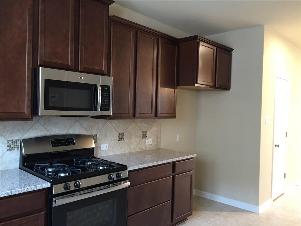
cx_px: 150
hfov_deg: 61.7
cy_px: 113
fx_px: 252
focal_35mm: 29
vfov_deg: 48.2
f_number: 2.2
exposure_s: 1/24
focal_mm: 4.15
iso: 250
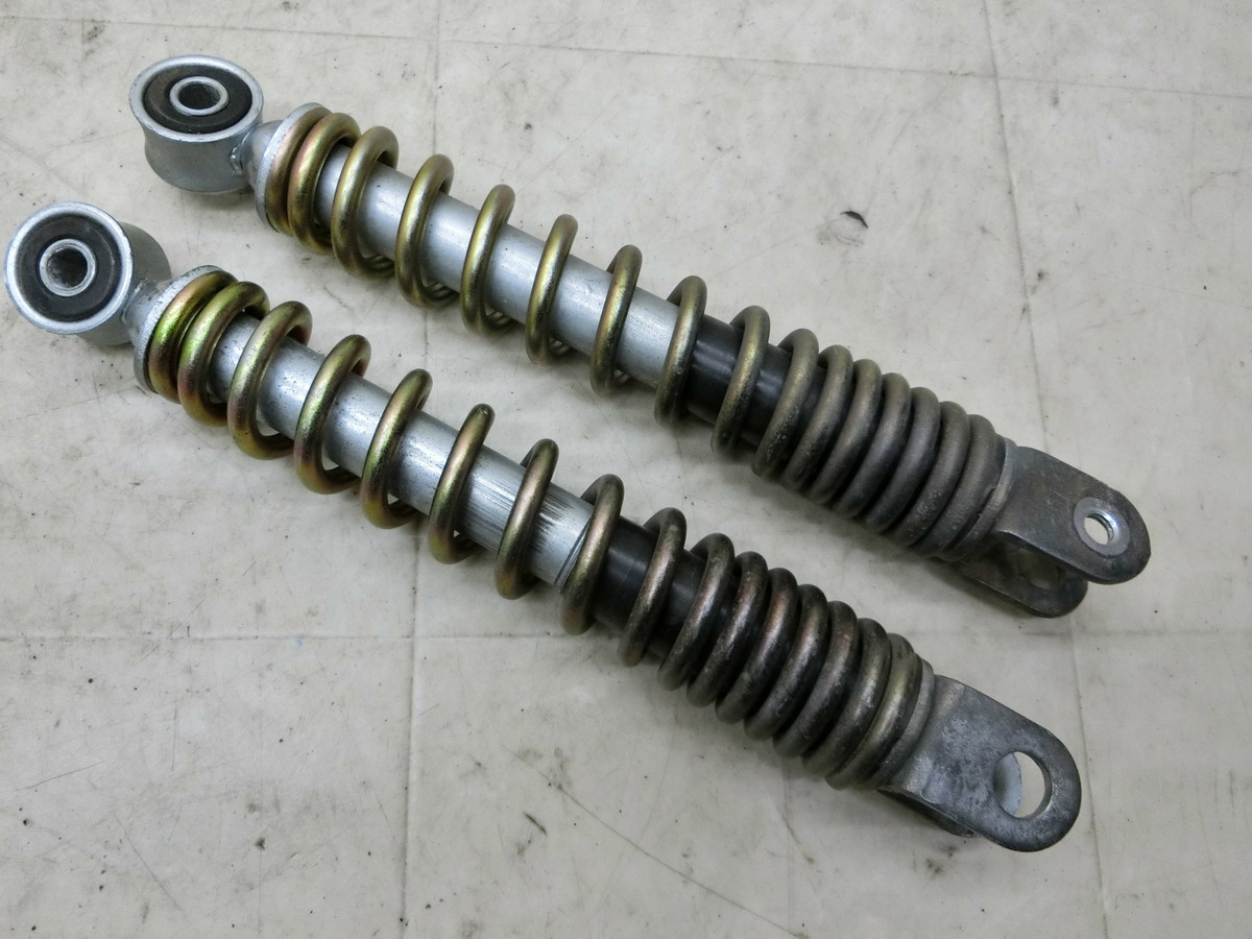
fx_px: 904
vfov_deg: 54.9
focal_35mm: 25
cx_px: 626
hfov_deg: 69.4
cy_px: 470
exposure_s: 1/80
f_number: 3.5
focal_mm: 4.5
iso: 400
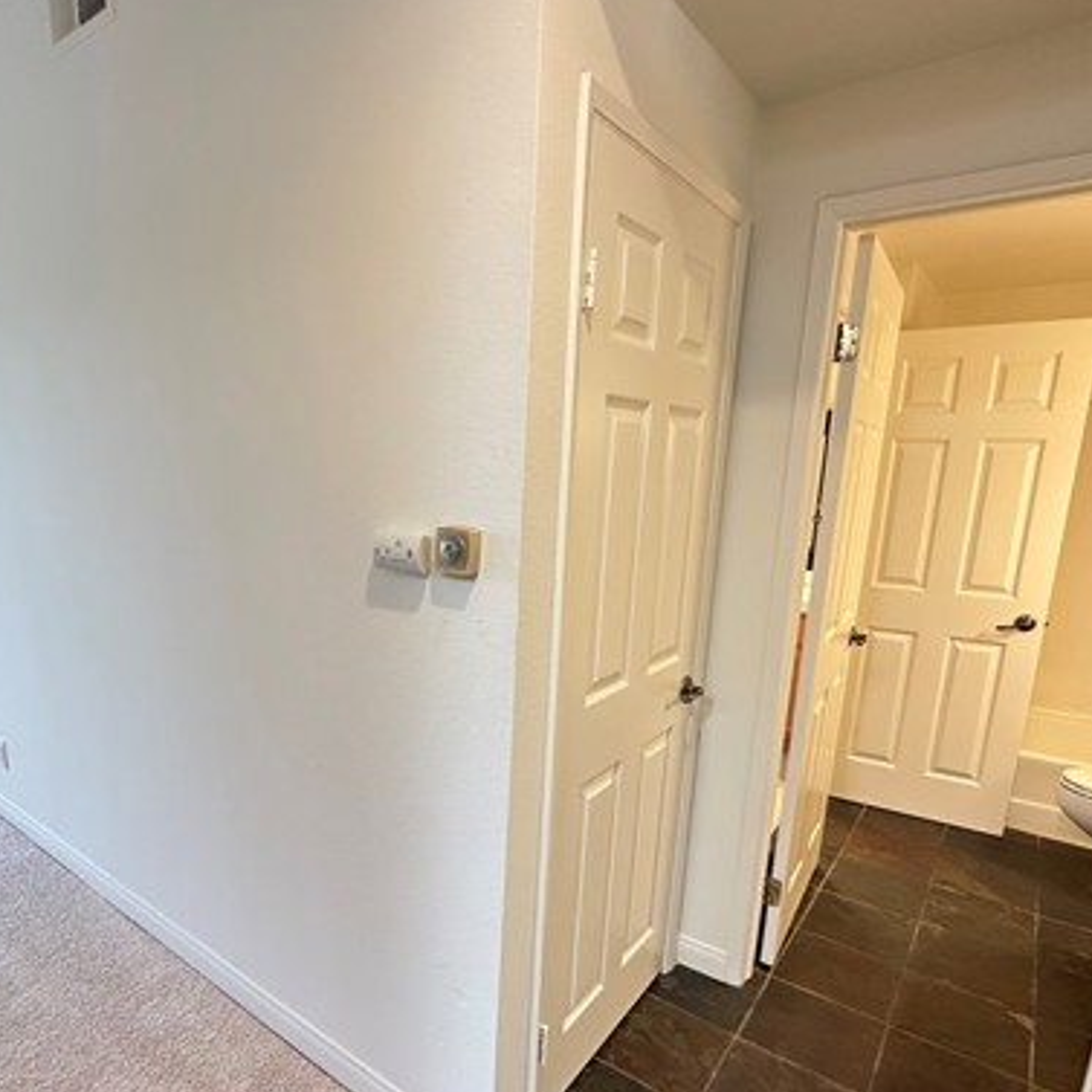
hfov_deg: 71.5
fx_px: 749
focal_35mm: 21
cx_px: 443
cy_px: 629
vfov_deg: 71.7
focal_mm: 2.22
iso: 400
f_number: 2.2
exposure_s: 1/60
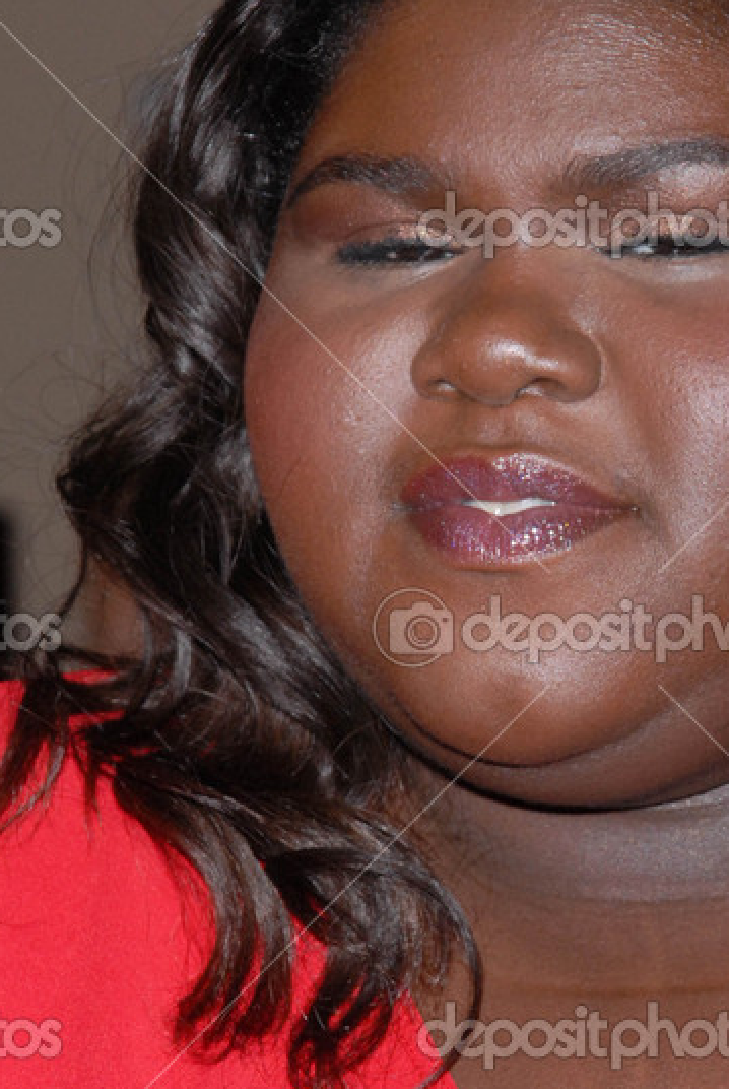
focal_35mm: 272
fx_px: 8233
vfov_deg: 7.6
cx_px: 604
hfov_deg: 5.1
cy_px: 631
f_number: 8
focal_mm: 95
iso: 400
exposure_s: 1/200
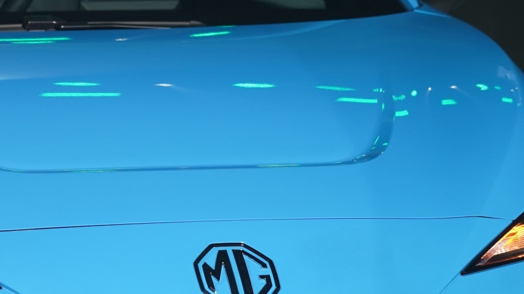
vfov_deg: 2.3
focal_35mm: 529
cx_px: 63
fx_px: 7349
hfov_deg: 4.1
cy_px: 247
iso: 640
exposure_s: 1/500
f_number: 4
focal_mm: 183
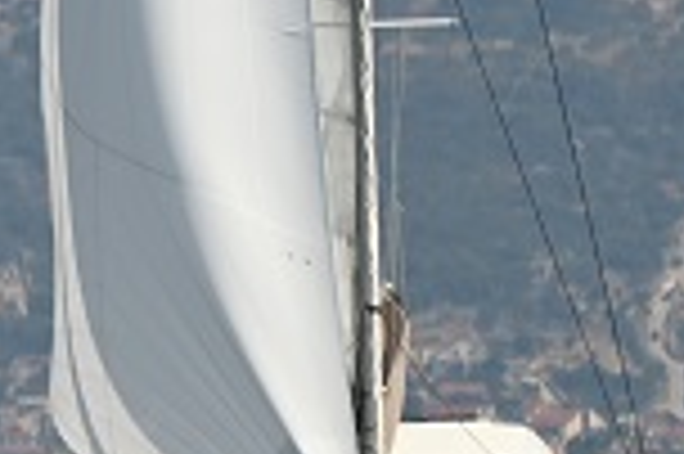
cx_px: -324
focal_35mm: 1972
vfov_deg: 0.7
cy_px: -160
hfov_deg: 1.0
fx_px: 37427
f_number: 5.6
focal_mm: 300
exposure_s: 1/800
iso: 100
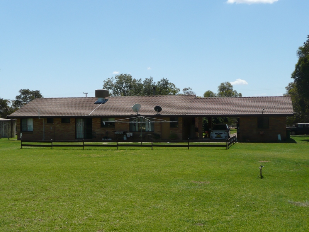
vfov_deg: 30.3
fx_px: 428
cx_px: 154
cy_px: 116
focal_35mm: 48
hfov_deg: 39.7
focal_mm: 7.8
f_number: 4.2
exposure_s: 1/800
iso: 100
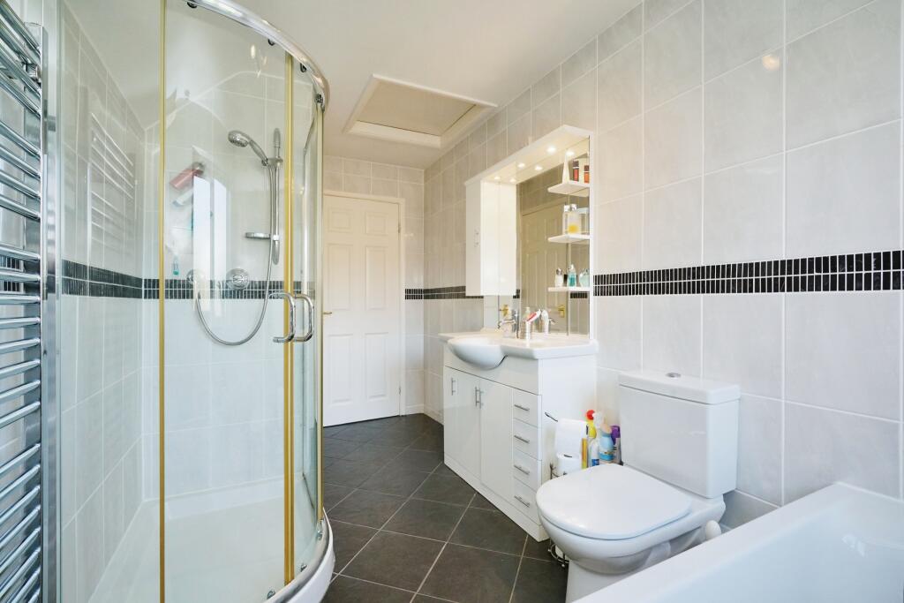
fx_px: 402
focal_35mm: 16
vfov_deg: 73.8
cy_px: 302
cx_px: 452
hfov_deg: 96.7
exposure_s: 1/80
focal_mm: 16
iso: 2000
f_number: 9
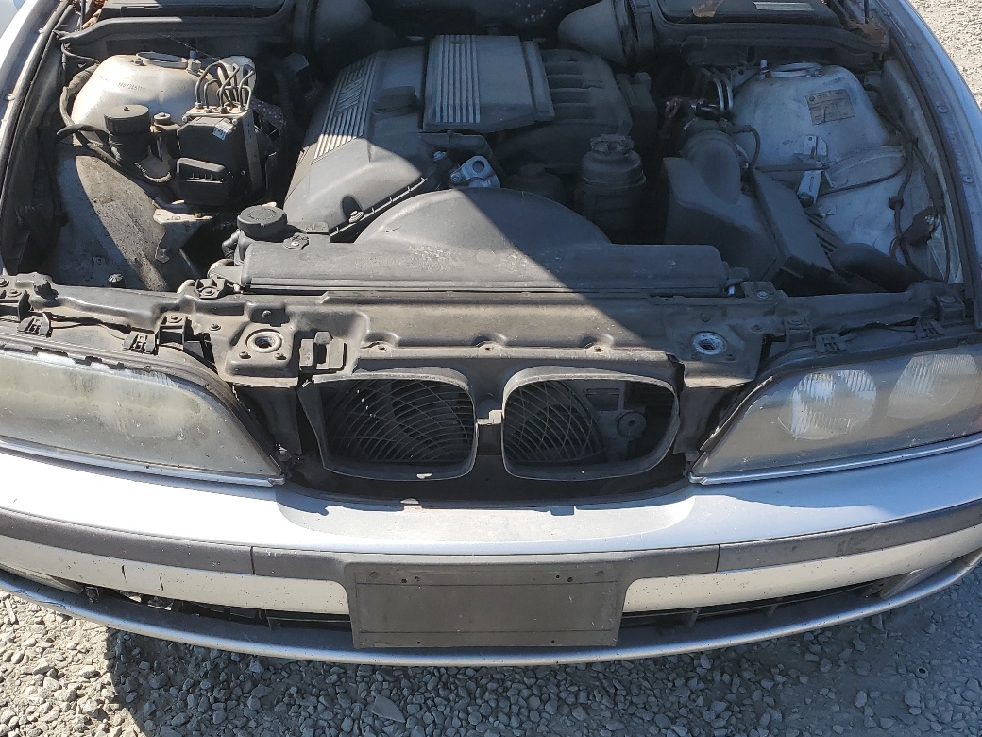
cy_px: 495
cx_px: 503
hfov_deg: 46.8
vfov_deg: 35.6
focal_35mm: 40
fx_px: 1135
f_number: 1.5
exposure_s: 1/2000
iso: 50
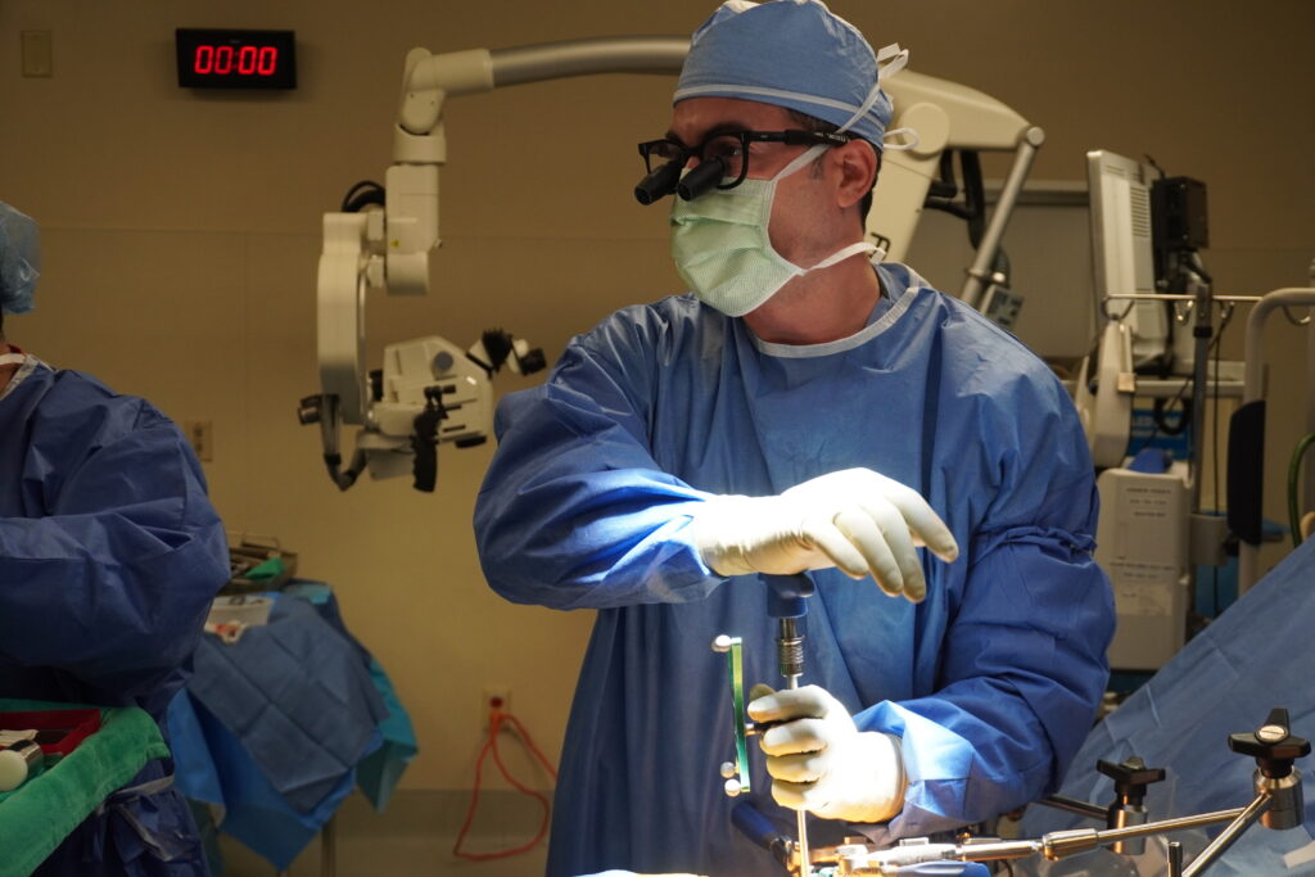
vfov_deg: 27.3
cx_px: 658
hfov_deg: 40.0
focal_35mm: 50
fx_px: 1808
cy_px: 438
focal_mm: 33
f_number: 5
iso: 800
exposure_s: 1/160
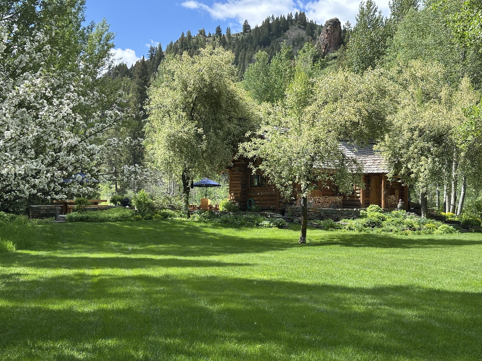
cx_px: 241
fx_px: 668
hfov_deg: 39.7
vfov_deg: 30.3
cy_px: 180
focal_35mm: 48
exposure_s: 1/1475
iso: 64
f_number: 1.78
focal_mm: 6.86
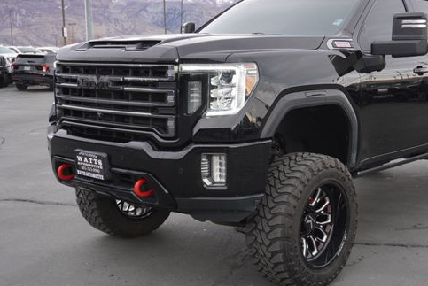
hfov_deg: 39.4
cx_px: 279
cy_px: 137
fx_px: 591
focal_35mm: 50
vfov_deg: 27.2
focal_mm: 25
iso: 100
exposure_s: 1/60
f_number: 4.5
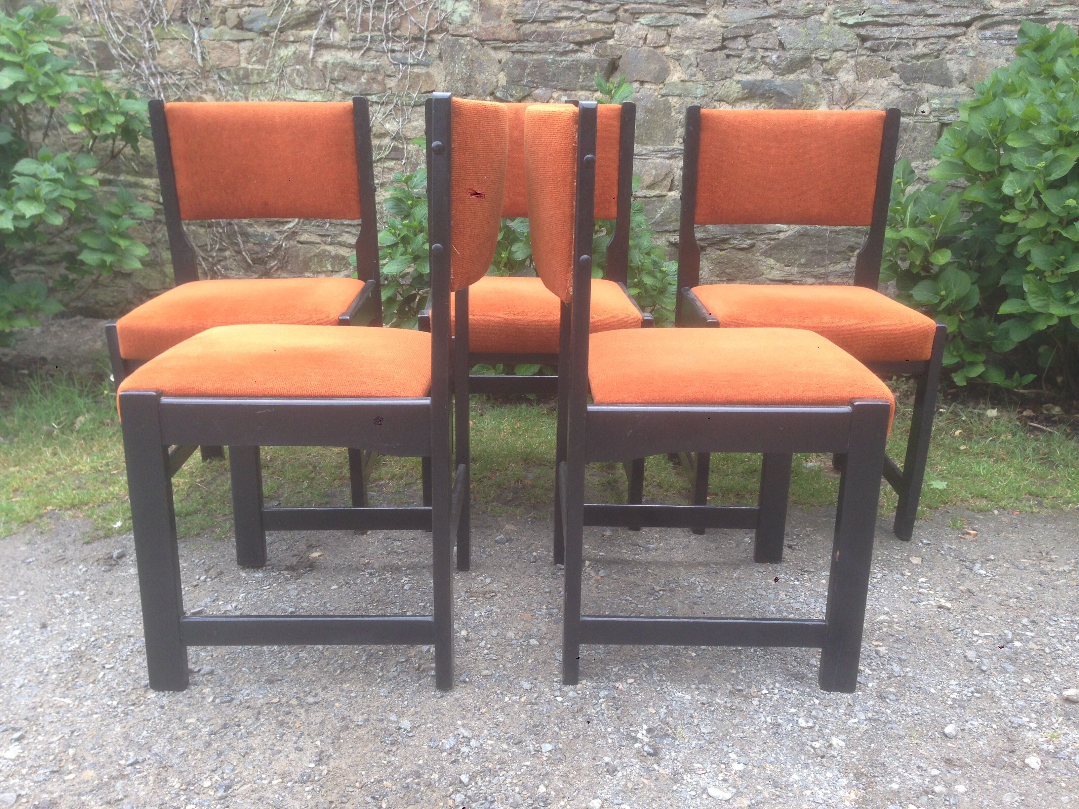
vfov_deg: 42.9
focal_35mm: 33
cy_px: 404
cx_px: 540
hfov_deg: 55.4
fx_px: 1029
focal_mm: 4.12
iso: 50
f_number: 2.4
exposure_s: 1/129
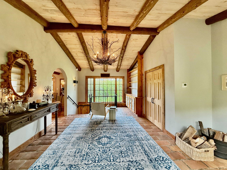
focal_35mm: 14
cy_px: 85
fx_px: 92
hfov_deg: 102.1
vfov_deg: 85.7
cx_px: 114
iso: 200
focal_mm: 2.22
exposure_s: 1/120
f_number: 2.2
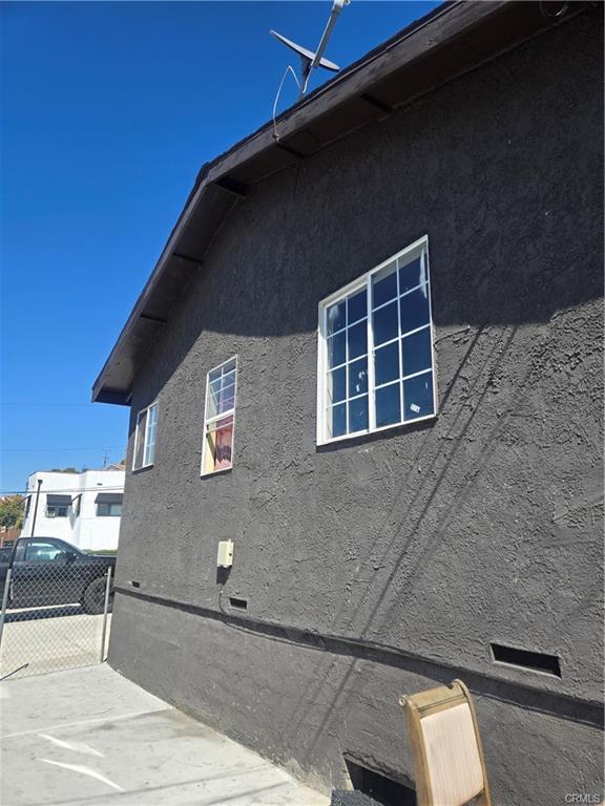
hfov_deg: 58.9
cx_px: 302
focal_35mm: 23
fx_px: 536
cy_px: 403
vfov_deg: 73.9
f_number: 1.8
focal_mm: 5.4
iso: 25
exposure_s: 1/1265
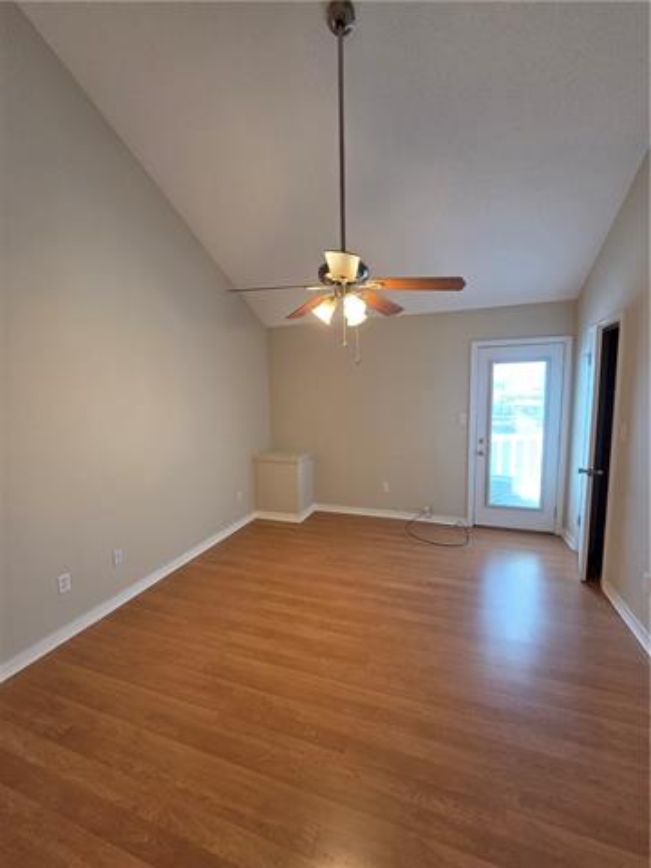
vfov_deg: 106.2
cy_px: 434
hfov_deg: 89.9
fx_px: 326
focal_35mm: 13
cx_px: 326
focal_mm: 2.2
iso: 320
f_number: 2.2
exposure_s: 1/120
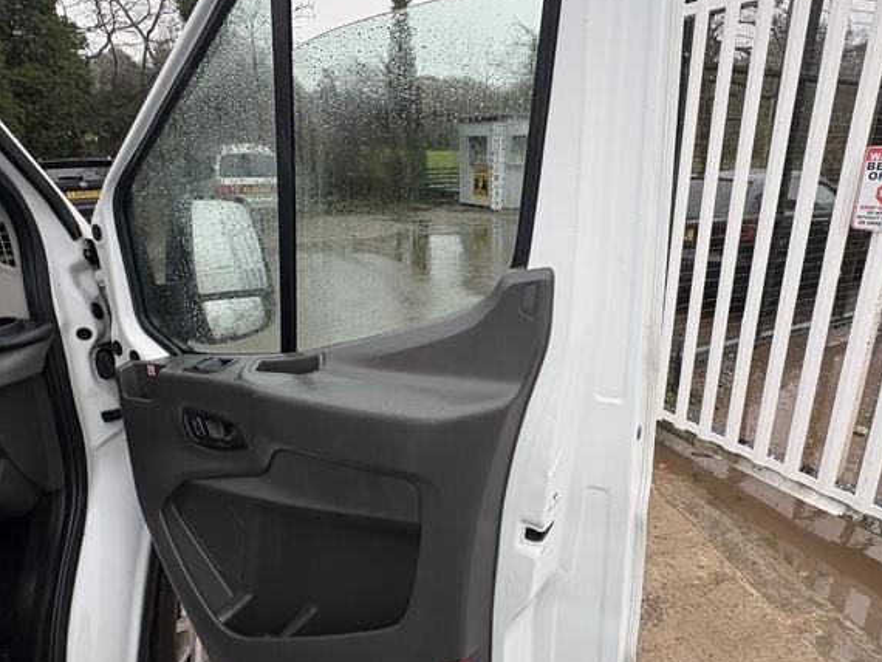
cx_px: 481
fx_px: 561
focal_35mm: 22
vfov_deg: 61.1
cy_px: 336
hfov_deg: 76.2
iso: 100
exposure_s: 1/99
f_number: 2.2
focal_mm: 2.22
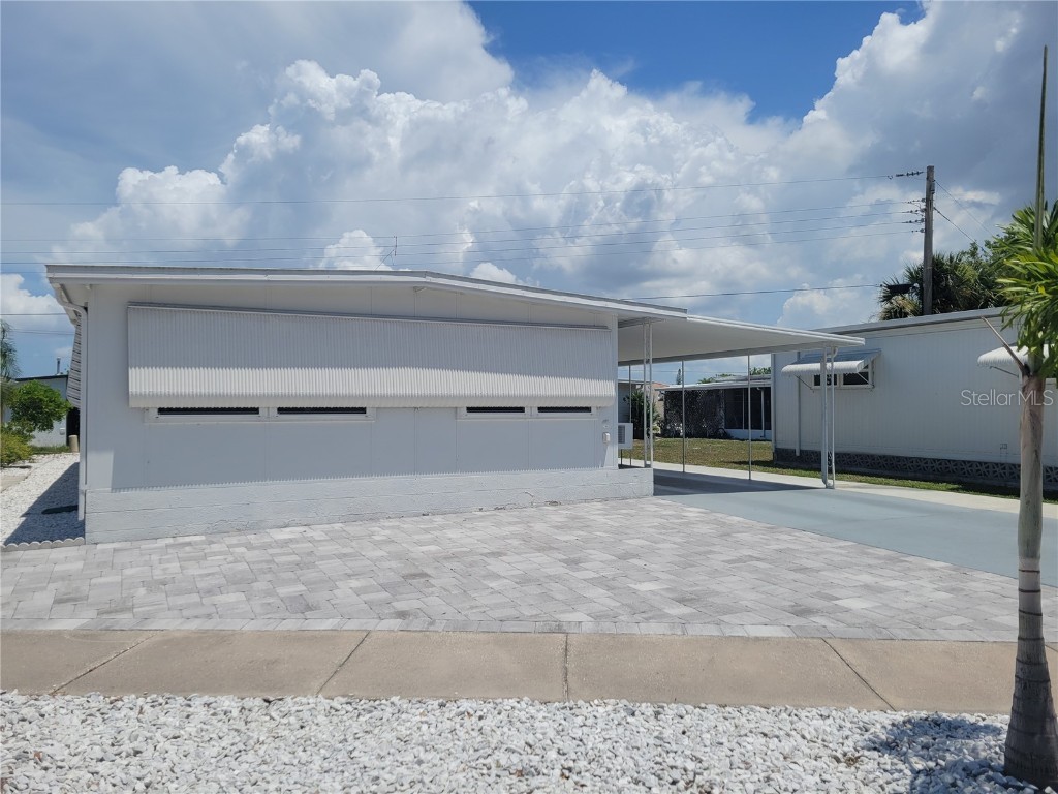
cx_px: 529
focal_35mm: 26
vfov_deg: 53.1
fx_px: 795
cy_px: 397
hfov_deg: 67.3
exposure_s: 1/6218
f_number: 1.8
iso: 40
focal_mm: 5.4
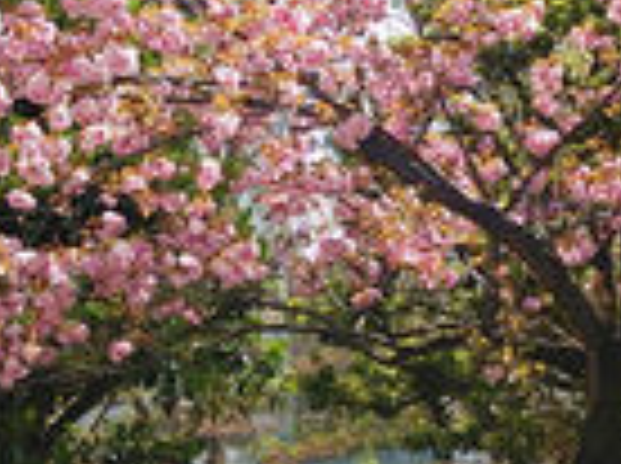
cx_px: 477
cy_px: 99
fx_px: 1558
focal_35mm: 87
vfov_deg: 16.8
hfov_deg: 22.3
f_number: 1.94
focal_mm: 4.06
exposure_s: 1/857
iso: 40
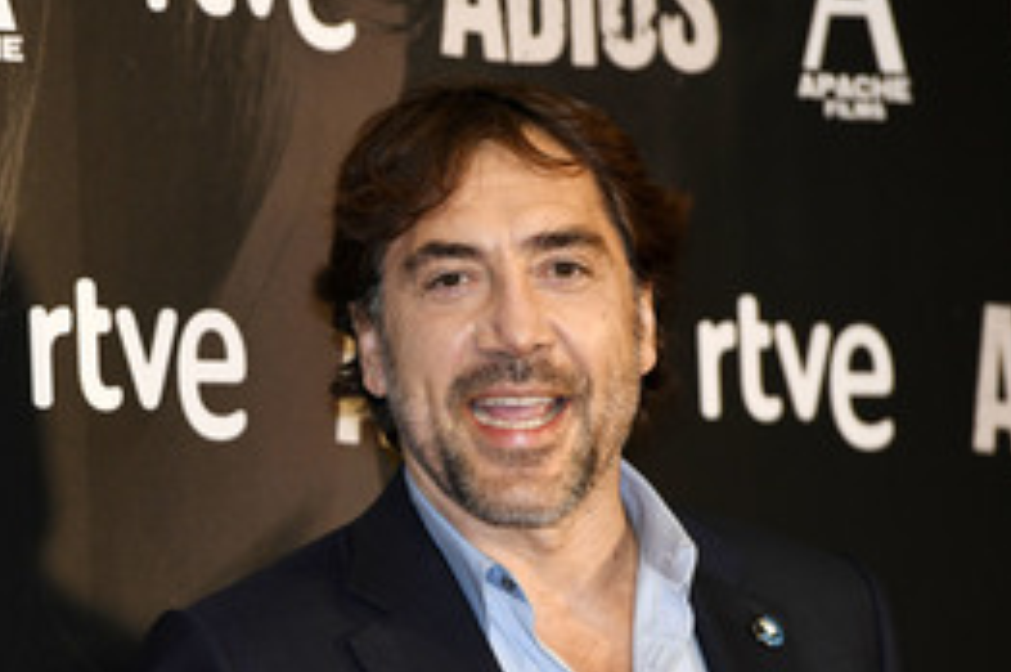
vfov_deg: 4.0
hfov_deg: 6.0
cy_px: 572
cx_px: 361
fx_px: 9649
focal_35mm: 344
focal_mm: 200
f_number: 4
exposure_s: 1/500
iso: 1600
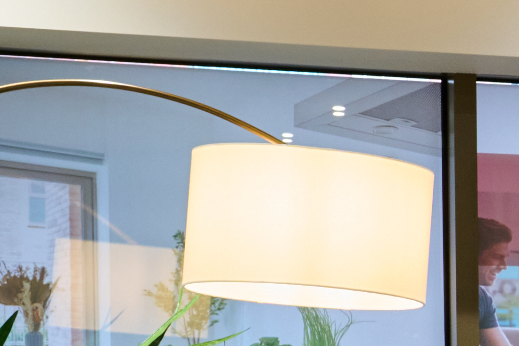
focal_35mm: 180
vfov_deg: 7.6
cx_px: 1762
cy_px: 437
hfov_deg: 8.6
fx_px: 2595
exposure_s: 1/5
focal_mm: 24
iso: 400
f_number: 8
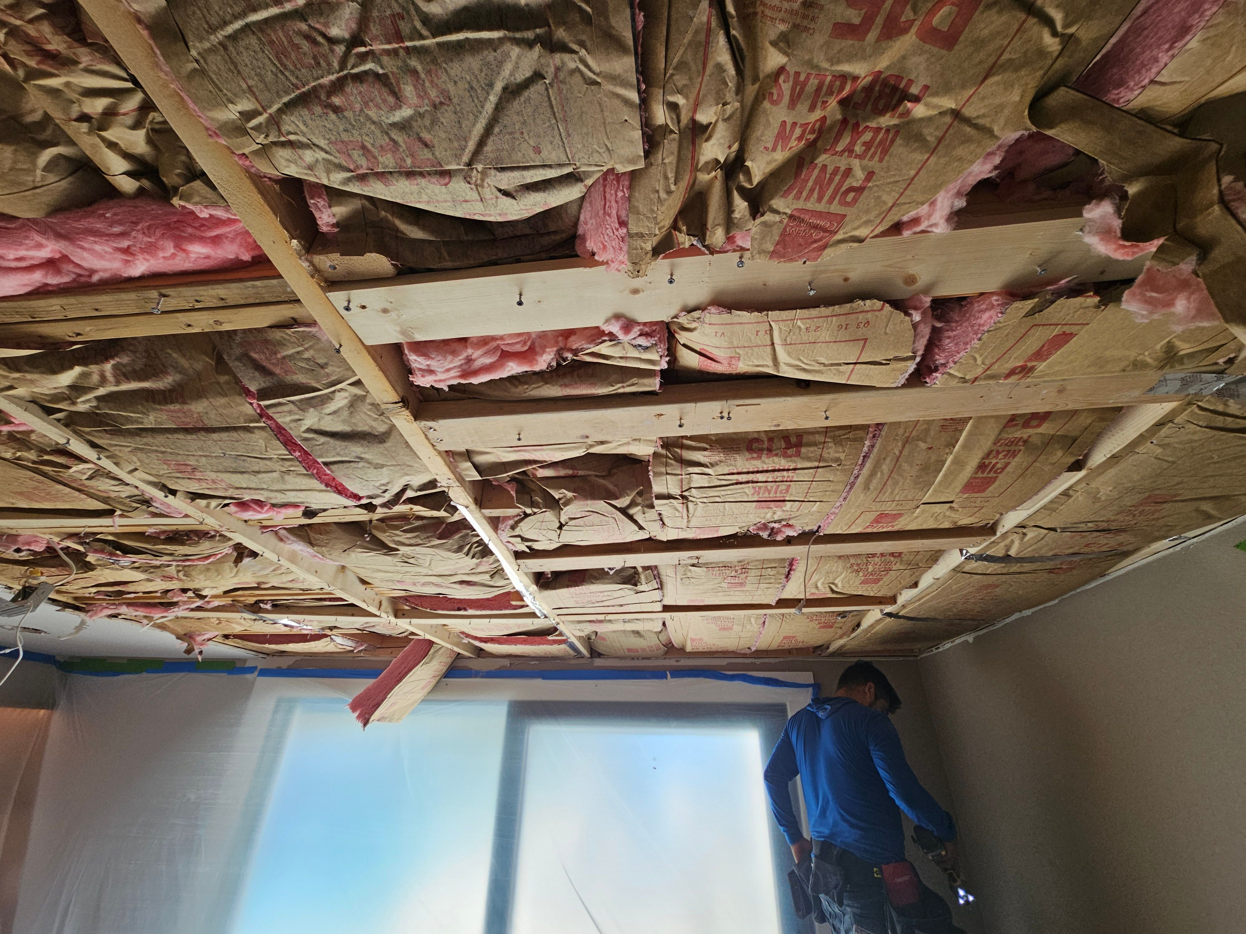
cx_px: 623
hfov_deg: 106.2
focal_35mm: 13
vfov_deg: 89.9
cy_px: 467
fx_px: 468
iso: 50
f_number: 2.2
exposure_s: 1/120
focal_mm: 2.2
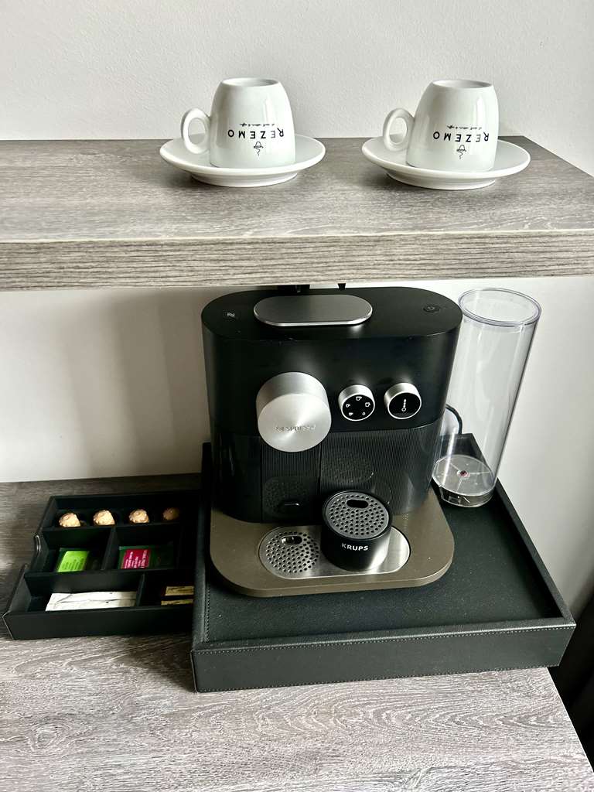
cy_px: 396
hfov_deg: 53.1
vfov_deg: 67.3
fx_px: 595
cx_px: 297
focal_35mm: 26
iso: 500
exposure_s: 1/40
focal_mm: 5.7
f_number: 1.5
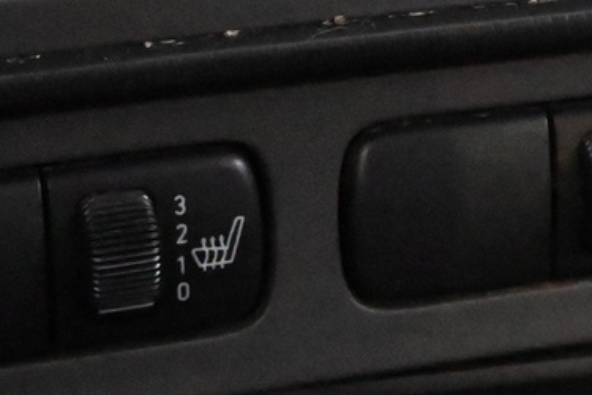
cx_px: 437
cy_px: -125
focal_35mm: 149
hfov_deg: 13.7
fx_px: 2453
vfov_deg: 9.0
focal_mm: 23
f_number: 4.2
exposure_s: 1/40
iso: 16000
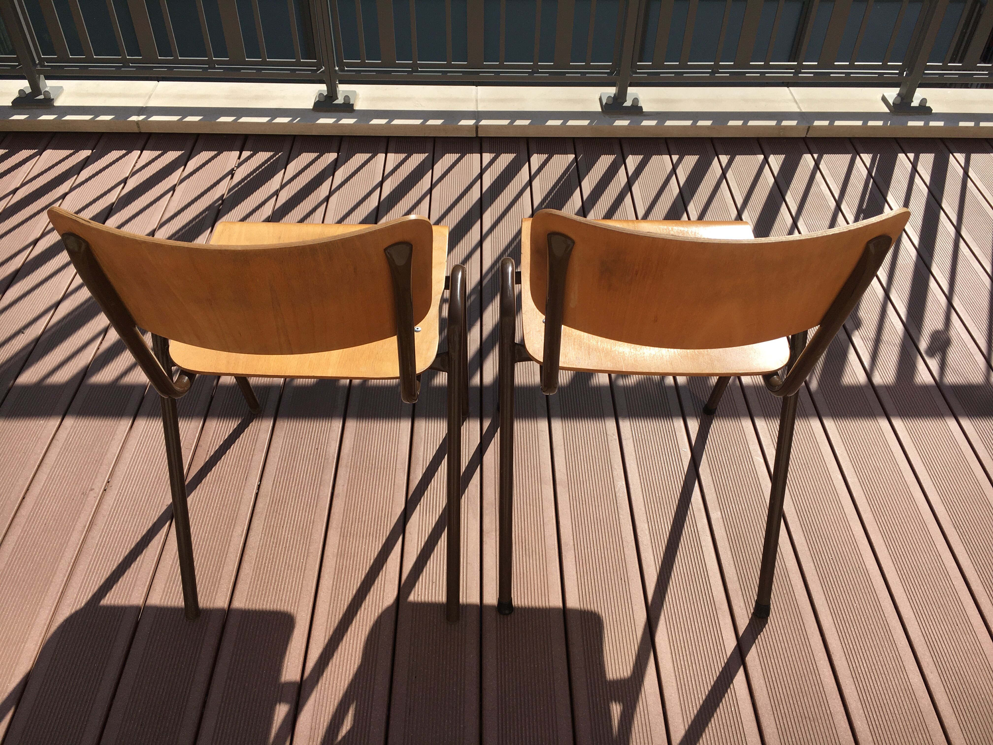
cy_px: 372
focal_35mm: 29
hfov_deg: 61.7
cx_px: 496
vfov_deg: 48.2
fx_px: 832
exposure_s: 1/2024
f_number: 2.2
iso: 25
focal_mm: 4.15
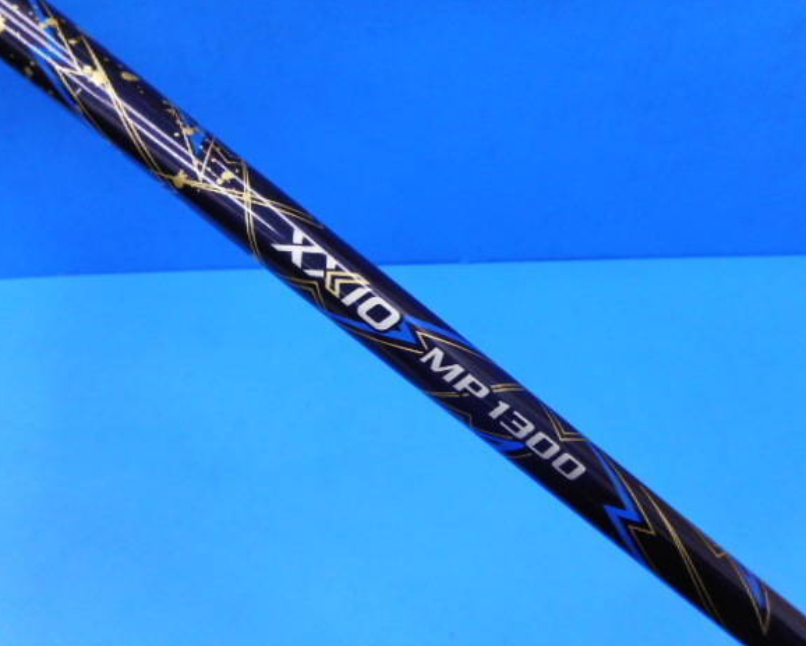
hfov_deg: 64.0
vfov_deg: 53.2
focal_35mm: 27
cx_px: 414
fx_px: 644
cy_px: 331
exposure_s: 1/30
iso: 220
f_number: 3.7
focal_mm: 4.5
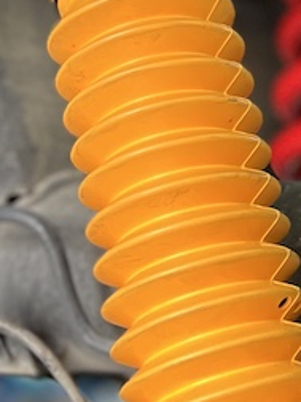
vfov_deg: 17.8
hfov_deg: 13.0
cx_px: 389
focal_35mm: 110
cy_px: 104
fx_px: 1275
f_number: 1.5
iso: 200
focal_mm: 5.7
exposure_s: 1/50
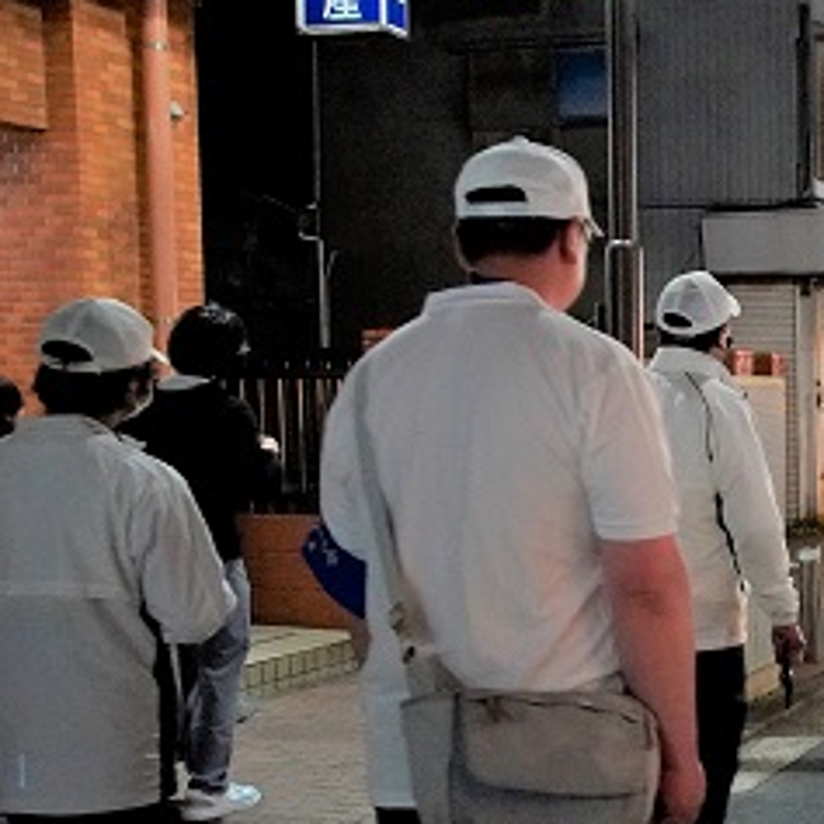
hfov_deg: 26.2
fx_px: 1562
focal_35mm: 58
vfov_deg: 29.5
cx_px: 1003
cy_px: 499
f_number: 3.5
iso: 6400
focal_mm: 18
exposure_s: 1/80
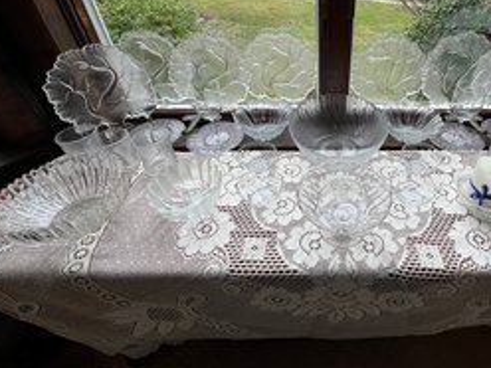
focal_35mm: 18
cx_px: 326
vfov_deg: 69.2
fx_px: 255
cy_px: 118
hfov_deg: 84.8
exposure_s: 1/120
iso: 40
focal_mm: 1.57
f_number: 1.8
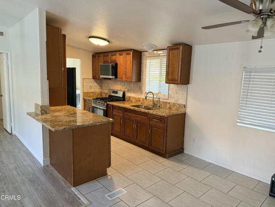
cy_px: 104
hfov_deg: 71.6
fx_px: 191
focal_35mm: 24
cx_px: 138
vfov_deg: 56.8
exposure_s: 1/120
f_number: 1.78
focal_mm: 6.76
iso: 250
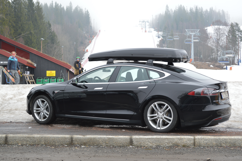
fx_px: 322
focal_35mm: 48
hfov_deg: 41.1
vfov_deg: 28.0
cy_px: 80
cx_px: 121
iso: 180
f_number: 5.6
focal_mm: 32
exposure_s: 1/125
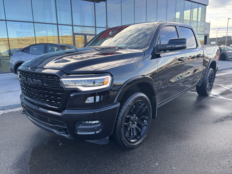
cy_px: 87
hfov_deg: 67.3
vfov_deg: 53.1
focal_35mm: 26
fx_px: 174
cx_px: 116
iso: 64
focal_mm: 5.96
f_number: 1.6
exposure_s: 1/484
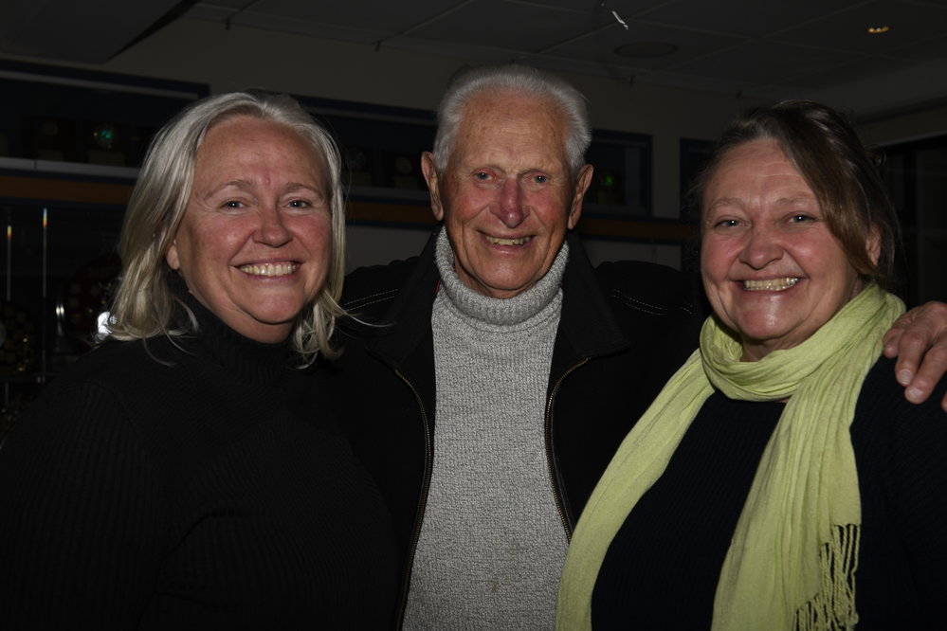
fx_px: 1315
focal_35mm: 50
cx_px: 474
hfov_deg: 39.6
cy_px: 316
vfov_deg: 27.0
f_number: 8
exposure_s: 1/125
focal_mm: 50
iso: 320
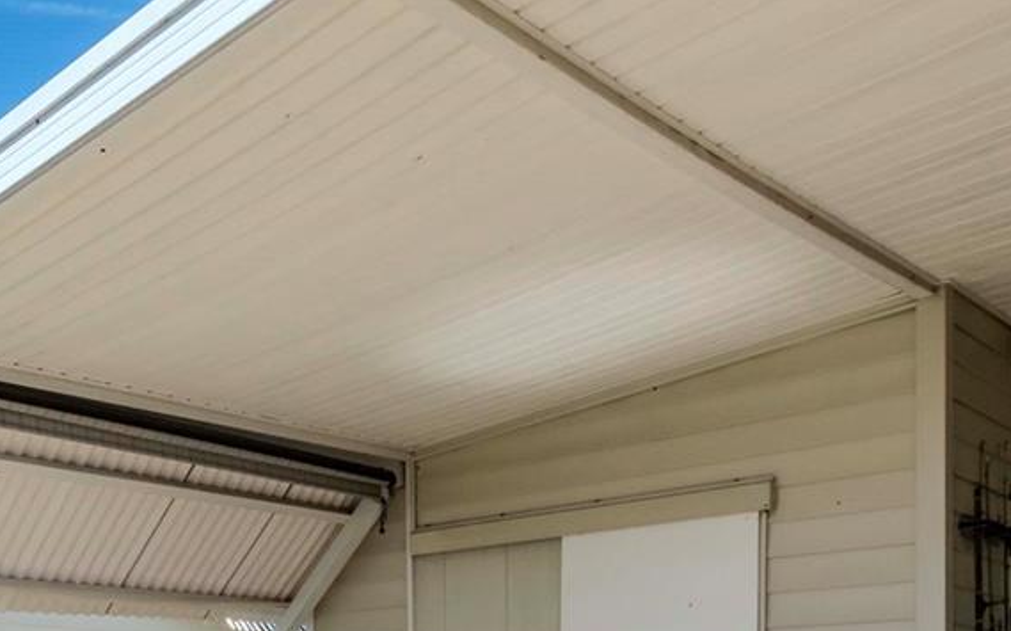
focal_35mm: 43
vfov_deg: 26.6
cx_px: 76
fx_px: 1184
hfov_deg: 42.0
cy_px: 747
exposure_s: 1/2000
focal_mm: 10
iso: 500
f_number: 7.1
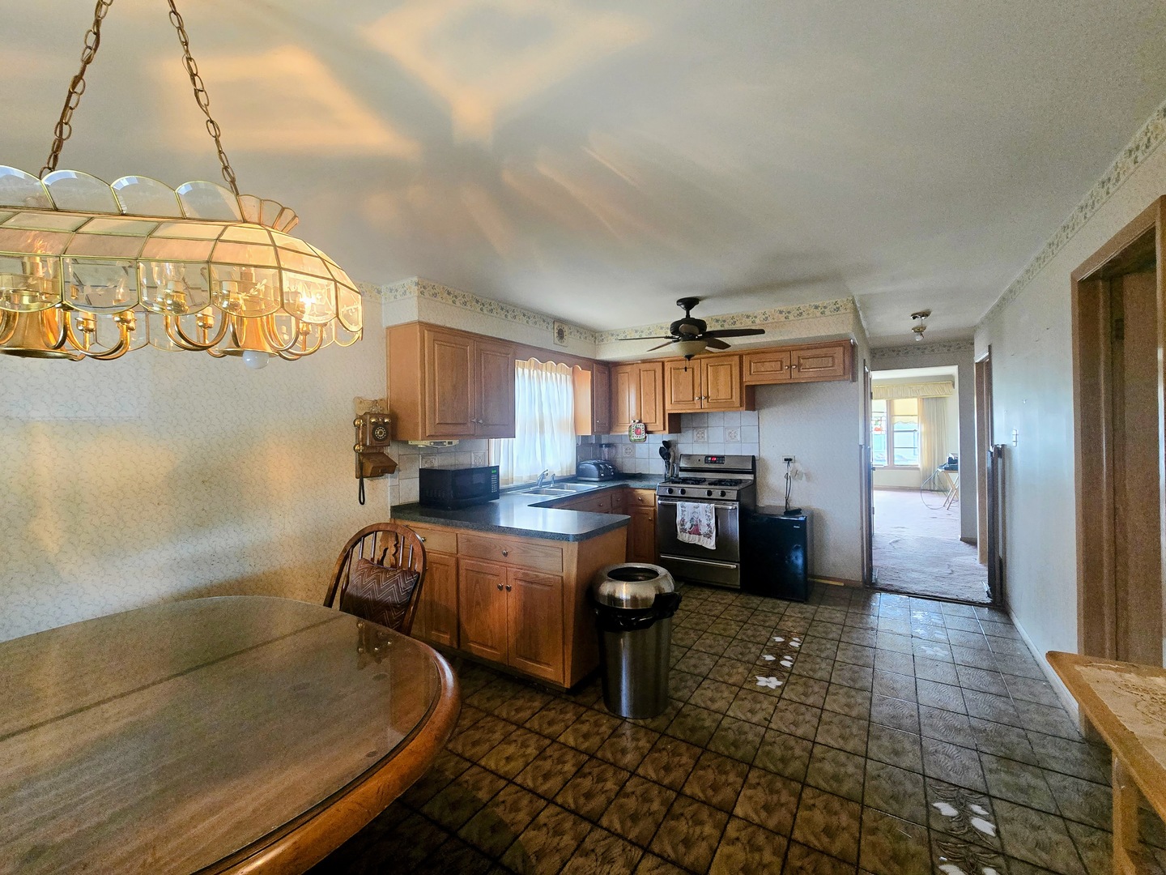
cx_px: 583
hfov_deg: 106.2
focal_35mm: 13
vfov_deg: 89.9
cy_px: 438
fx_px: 438
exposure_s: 1/60
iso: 640
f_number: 2.2
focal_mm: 2.2
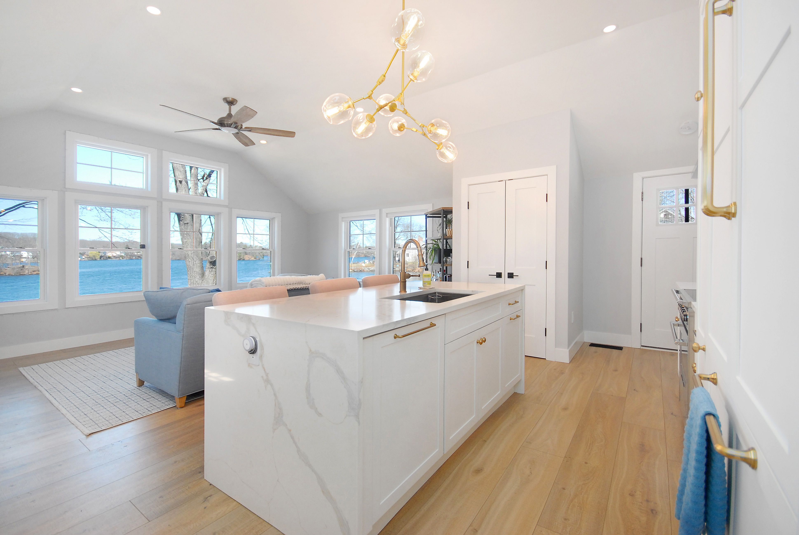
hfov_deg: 100.3
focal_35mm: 15
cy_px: 268
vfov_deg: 77.5
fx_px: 333
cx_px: 400
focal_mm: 10
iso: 640
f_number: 5.6
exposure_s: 1/60
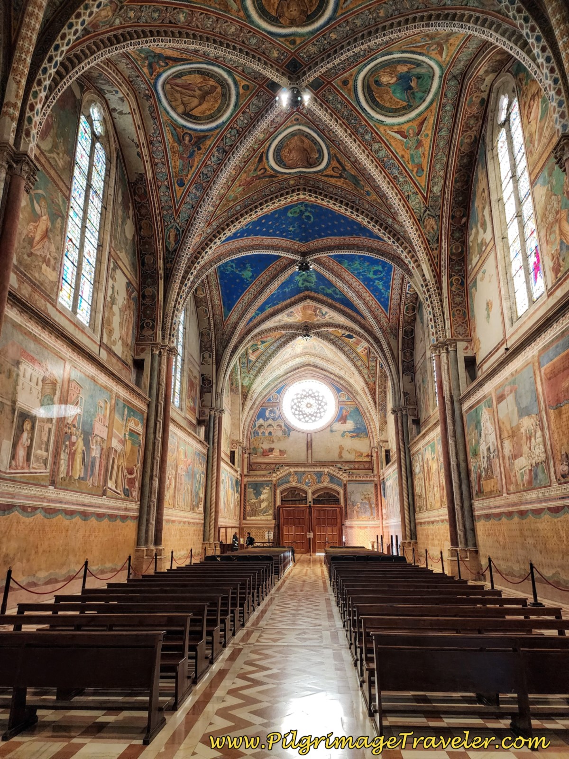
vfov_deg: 73.9
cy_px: 380
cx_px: 284
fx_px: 504
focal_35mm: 23
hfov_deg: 58.9
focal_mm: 6.4
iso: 640
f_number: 1.8
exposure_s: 1/50
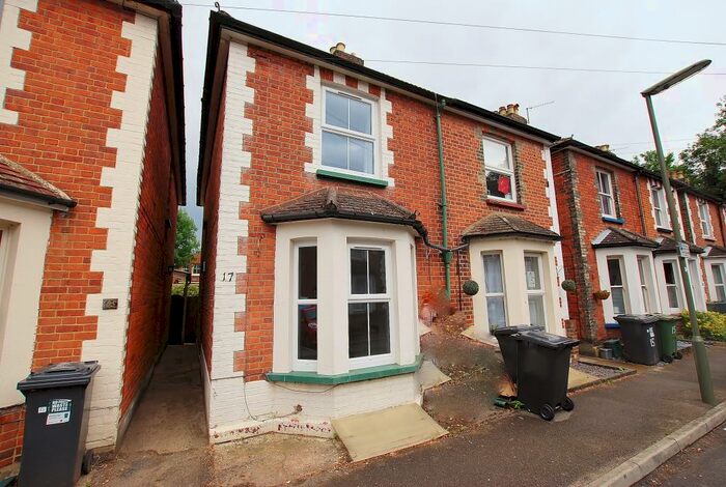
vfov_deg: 77.6
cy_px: 244
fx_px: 303
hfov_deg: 100.3
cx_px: 363
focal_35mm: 15
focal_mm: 10
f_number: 7.1
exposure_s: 1/200
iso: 100
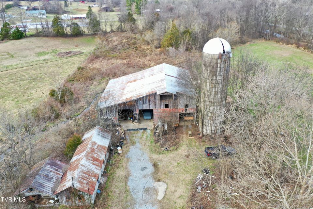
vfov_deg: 46.4
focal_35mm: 28
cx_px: 156
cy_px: 104
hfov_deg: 65.5
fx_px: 243
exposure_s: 1/100
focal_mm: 10.26
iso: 100
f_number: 4
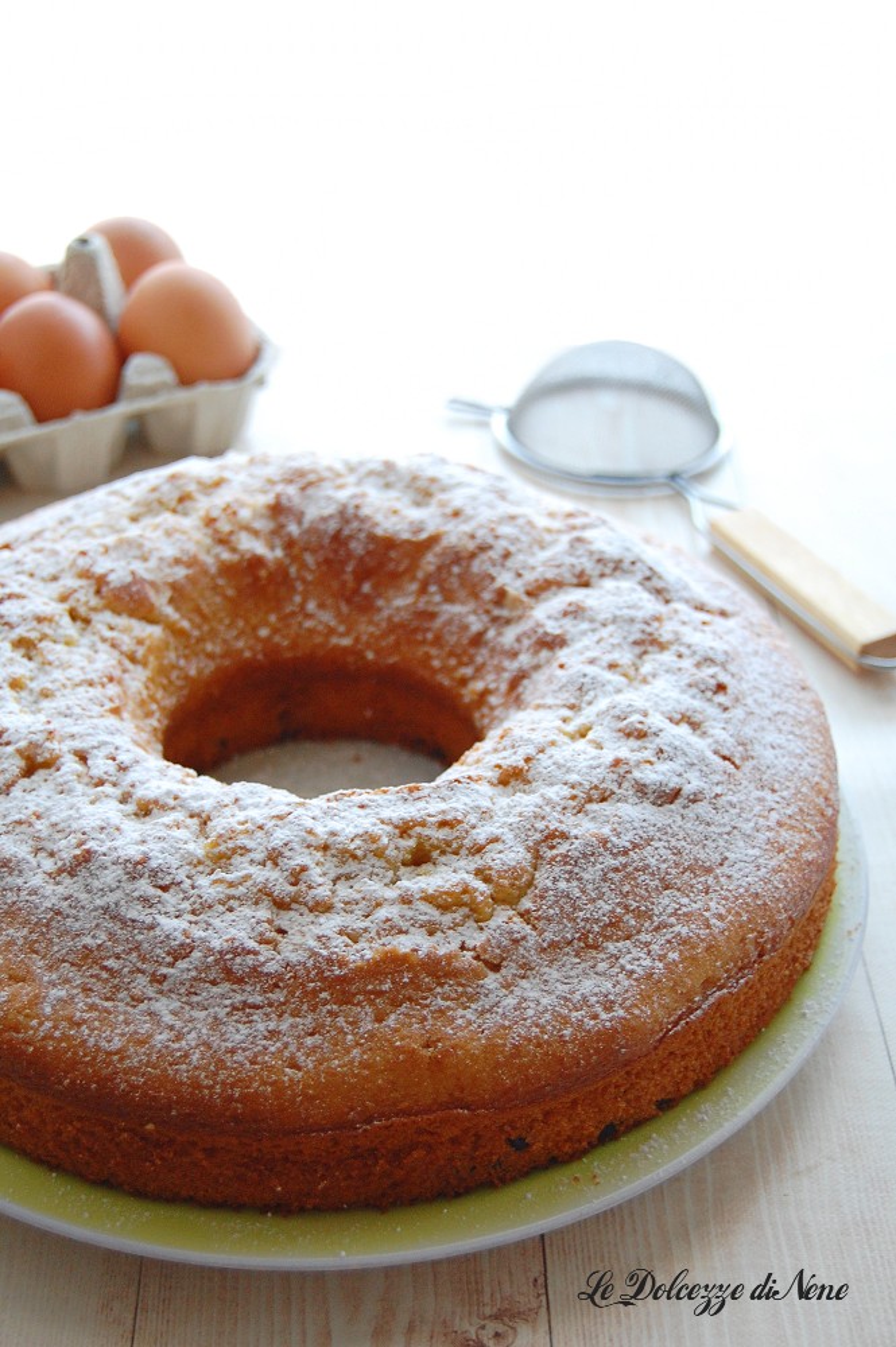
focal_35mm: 57
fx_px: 2132
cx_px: 448
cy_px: 674
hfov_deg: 23.7
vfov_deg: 35.1
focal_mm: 38
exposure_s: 1/25
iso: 800
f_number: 4.8
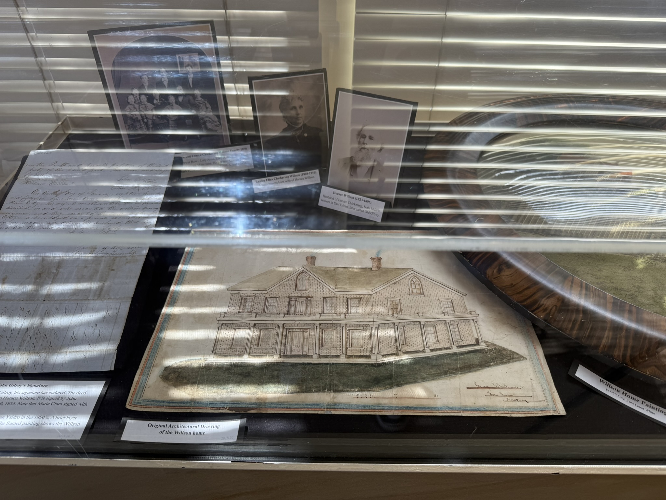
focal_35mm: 24
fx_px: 462
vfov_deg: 56.8
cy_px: 250
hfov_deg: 71.6
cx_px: 333
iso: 64
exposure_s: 1/206
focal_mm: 6.76
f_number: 1.78
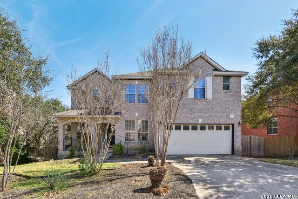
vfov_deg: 73.8
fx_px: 132
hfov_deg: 96.7
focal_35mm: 16
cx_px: 149
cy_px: 100
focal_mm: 16
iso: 400
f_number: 8
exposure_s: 1/200
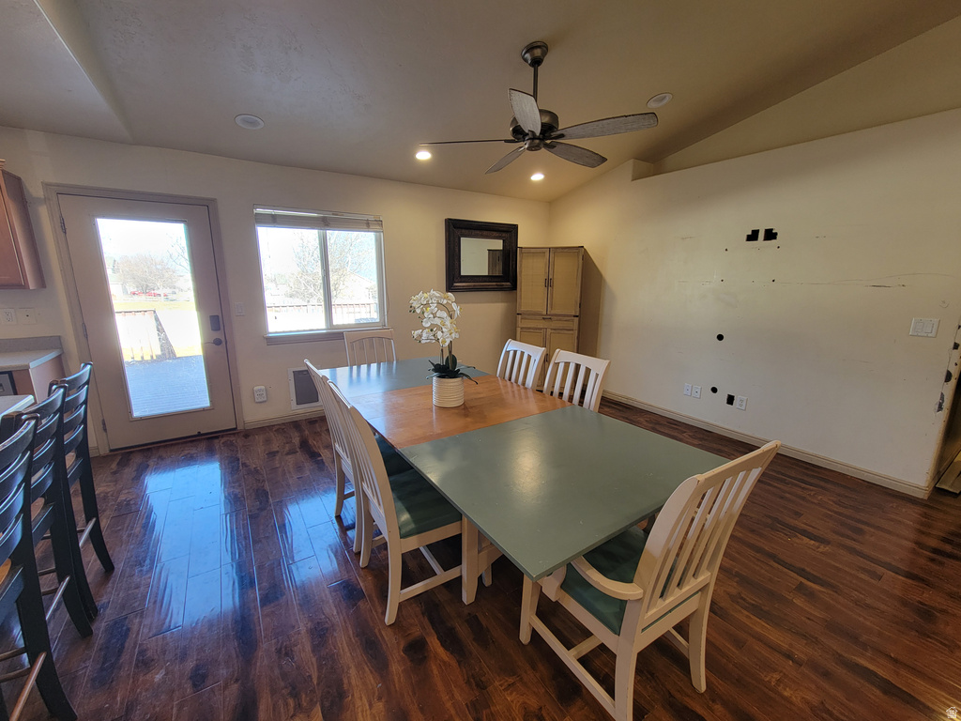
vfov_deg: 89.9
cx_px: 480
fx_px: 361
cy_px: 360
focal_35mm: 13
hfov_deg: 106.2
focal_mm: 2.2
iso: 80
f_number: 2.2
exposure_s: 1/60
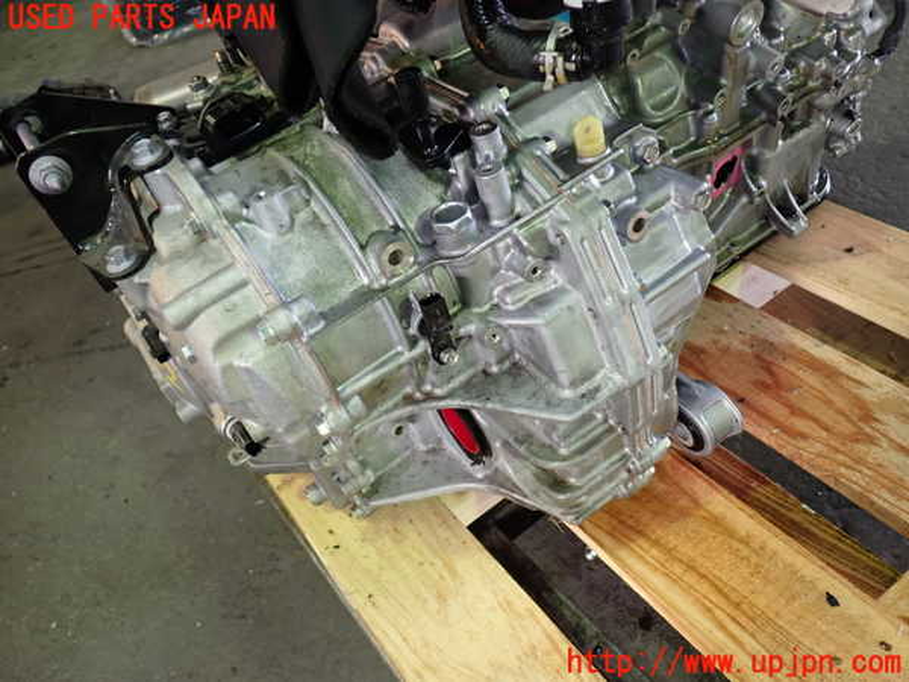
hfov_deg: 60.0
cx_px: 454
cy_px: 341
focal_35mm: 30
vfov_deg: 46.8
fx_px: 788
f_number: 2.3
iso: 200
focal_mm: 5.4
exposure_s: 1/30
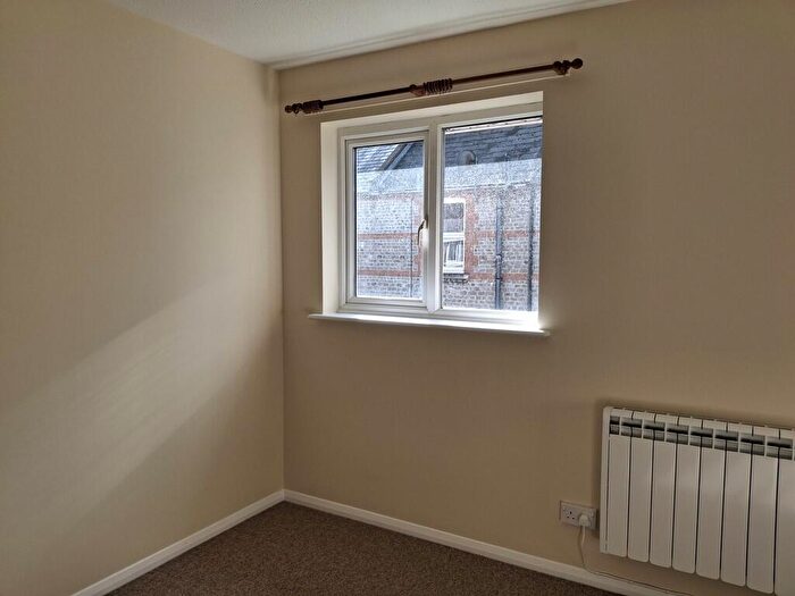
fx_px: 574
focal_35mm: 25
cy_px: 298
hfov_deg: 69.4
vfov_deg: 54.9
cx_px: 398
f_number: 1.8
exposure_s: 1/272
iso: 32
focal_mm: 4.69
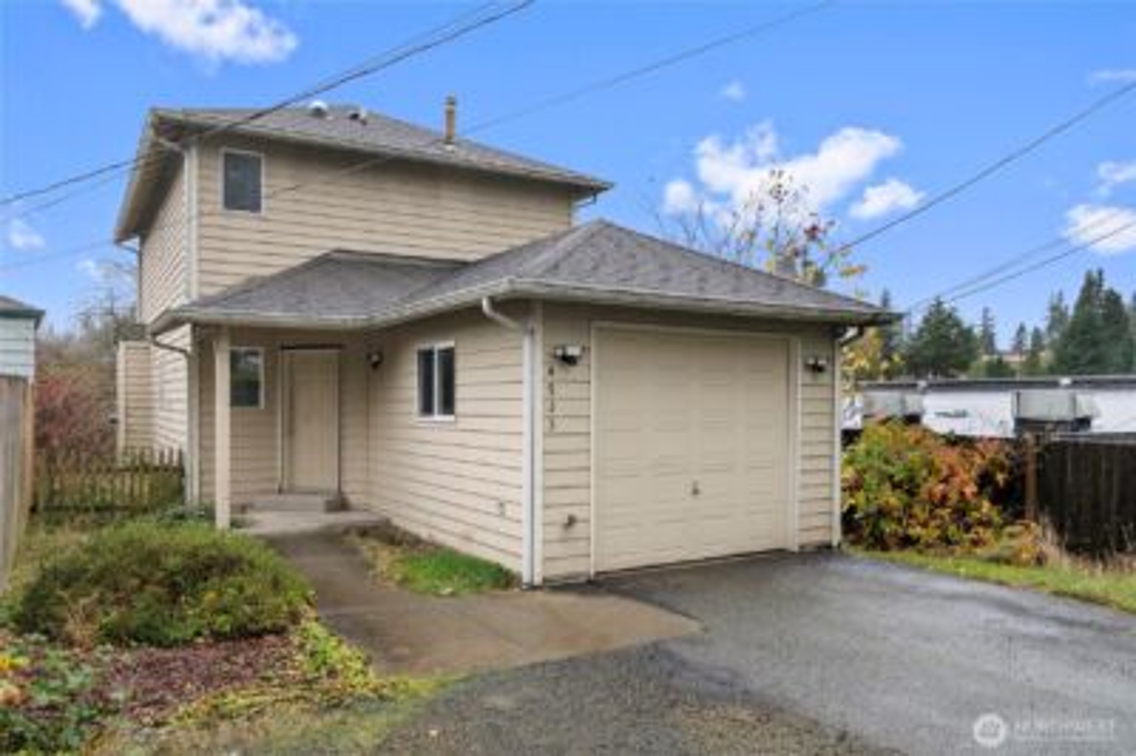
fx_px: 820
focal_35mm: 26
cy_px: 378
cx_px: 568
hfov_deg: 69.4
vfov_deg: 49.5
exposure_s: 1/10
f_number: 8
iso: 200
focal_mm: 26
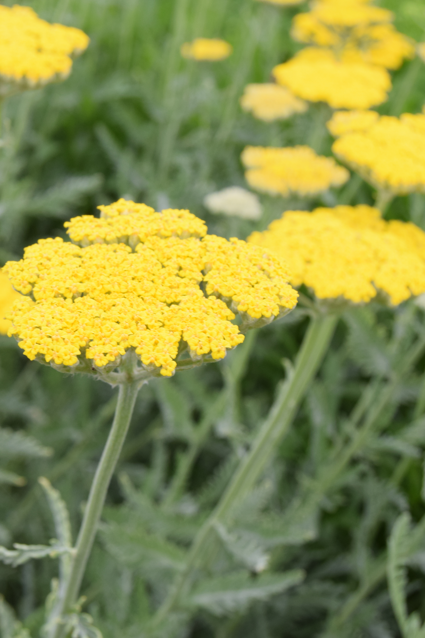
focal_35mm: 68
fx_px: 1204
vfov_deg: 29.7
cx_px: 107
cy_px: 317
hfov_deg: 19.9
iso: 400
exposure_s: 1/200
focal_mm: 30
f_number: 7.1
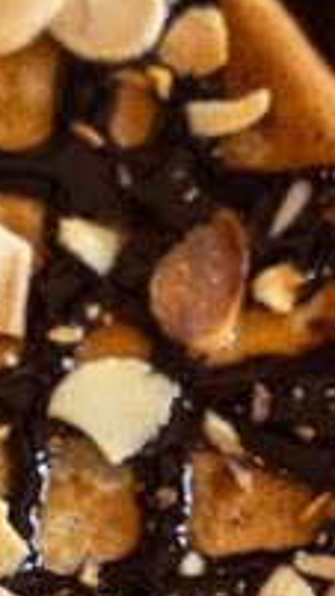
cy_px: 753
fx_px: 4148
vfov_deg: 8.1
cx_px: 208
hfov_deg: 4.6
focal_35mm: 263
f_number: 6.3
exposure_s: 1/100
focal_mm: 49.1
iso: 800
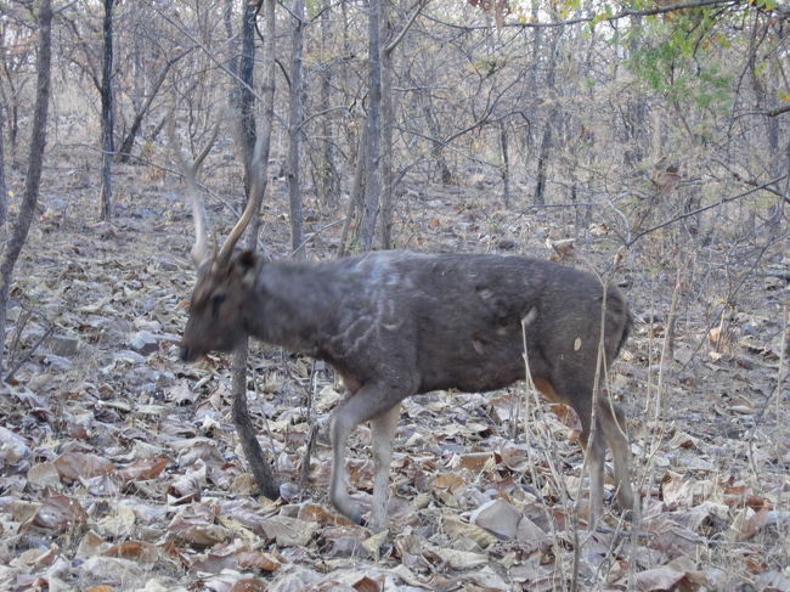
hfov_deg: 17.4
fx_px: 2578
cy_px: 296
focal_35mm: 113
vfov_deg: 13.1
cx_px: 395
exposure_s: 1/24.6
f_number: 4.9
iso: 64
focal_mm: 23.4
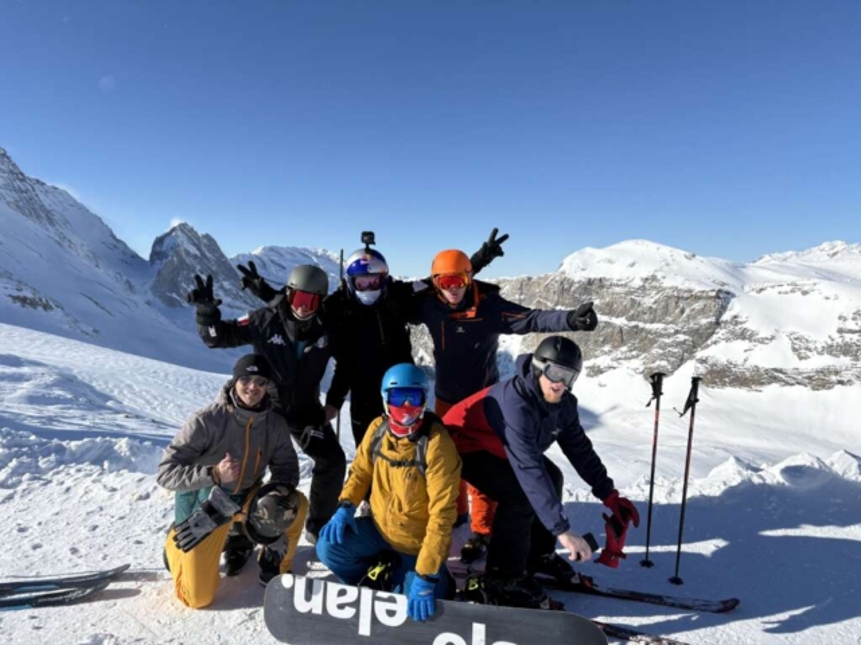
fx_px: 647
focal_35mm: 26
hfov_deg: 67.3
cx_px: 430
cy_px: 322
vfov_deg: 53.1
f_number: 1.6
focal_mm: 5.96
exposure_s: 1/5348
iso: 50
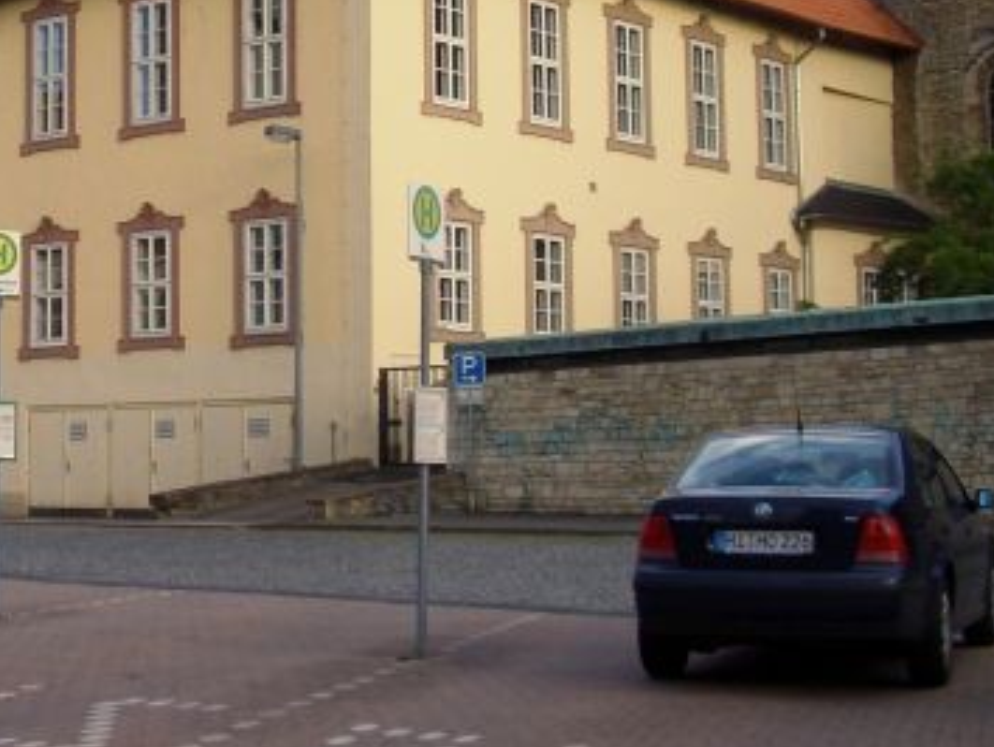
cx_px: 81
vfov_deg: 18.5
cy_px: 152
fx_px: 2270
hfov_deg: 24.0
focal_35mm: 79
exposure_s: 1/200
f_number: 4.3
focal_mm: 5.8
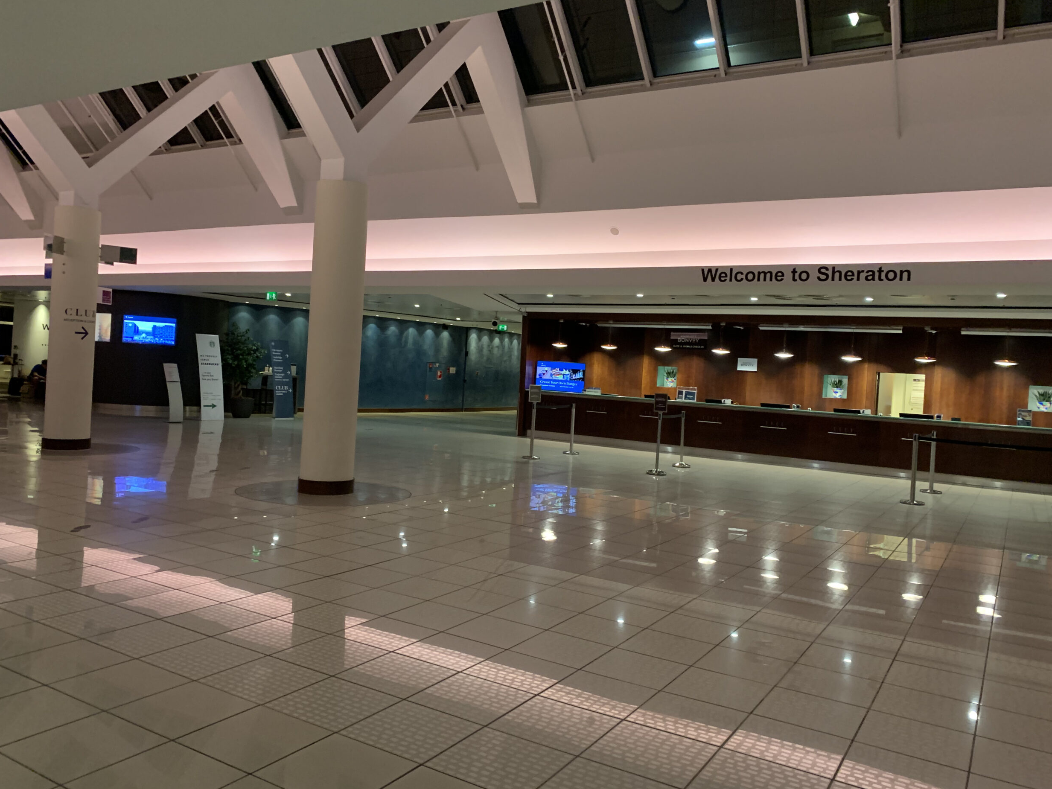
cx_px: 510
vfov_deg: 51.4
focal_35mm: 27
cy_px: 390
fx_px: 821
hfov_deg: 65.3
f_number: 1.8
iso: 320
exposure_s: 1/33
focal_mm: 4.25
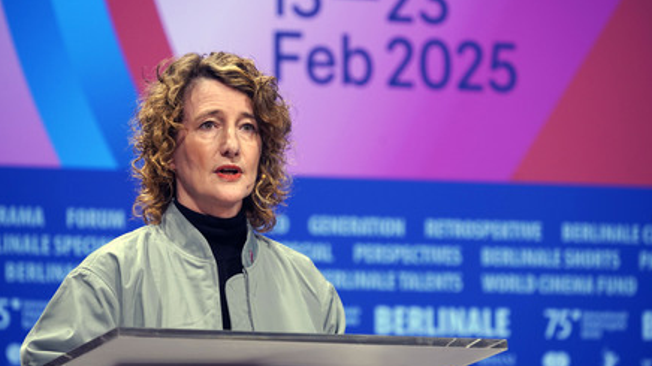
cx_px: 321
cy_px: 193
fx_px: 3388
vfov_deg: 6.2
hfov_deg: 11.0
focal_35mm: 196
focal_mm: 181
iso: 2000
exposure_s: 1/100
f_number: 5.6
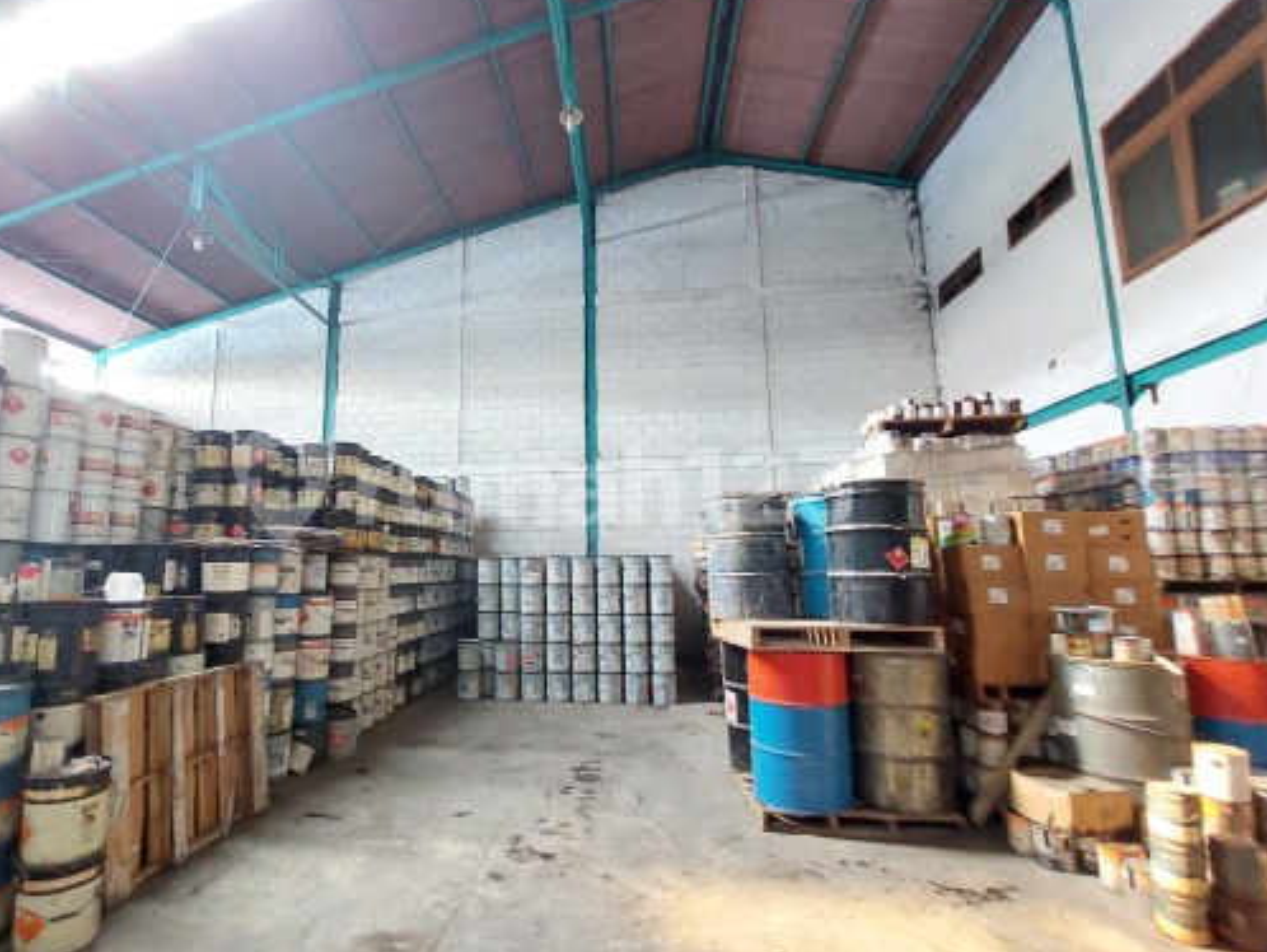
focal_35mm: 16
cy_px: 486
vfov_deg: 78.1
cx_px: 546
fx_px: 586
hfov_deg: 93.9
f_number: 2.2
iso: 400
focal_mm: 1.74
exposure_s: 1/25
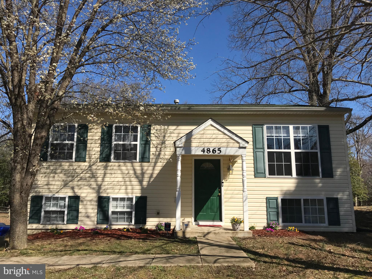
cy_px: 140
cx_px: 186
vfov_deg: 49.7
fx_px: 301
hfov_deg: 63.4
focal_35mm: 28
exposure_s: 1/2994
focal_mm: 3.99
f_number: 1.8
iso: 20
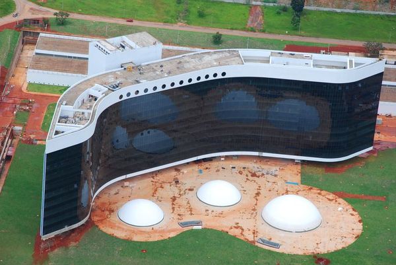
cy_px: 132
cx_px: 198
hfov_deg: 13.0
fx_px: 1734
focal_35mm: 158
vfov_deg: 8.7
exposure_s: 1/320
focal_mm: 105
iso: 200
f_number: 10
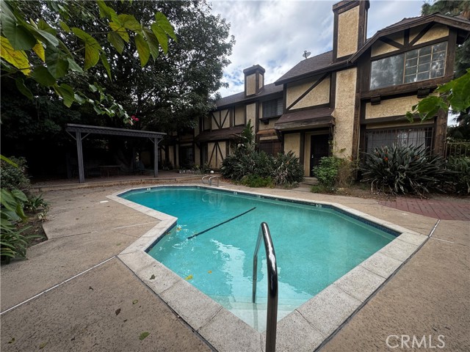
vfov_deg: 85.7
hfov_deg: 102.1
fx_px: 190
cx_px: 235
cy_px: 176
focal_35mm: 14
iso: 40
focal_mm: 2.22
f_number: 2.2
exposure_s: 1/187
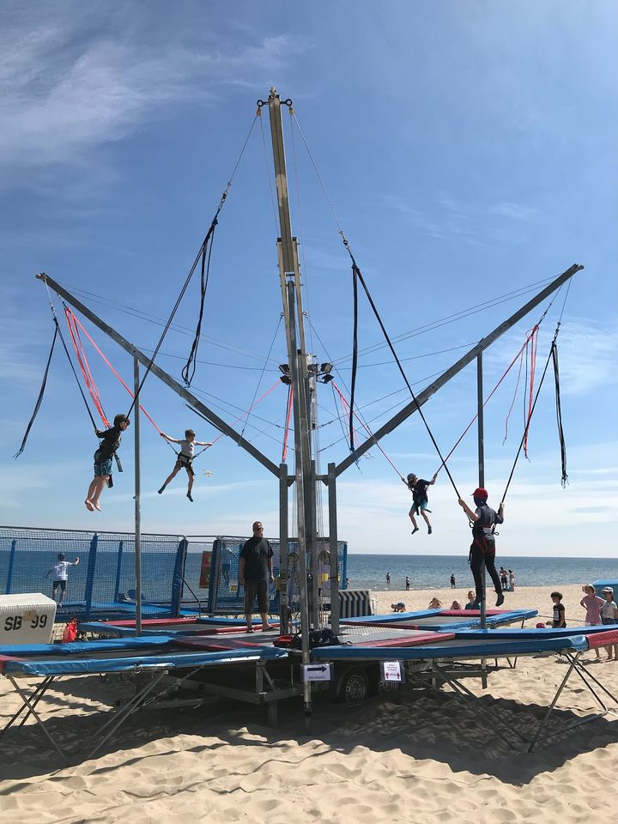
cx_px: 309
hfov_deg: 49.7
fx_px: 667
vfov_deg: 63.4
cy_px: 412
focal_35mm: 28
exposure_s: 1/4566
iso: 20
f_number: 1.8
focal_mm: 3.99
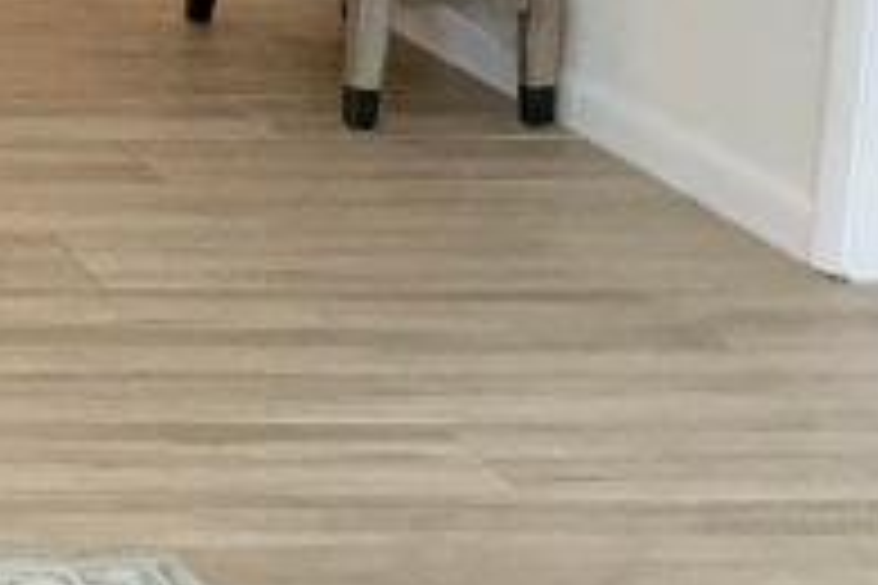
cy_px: -40
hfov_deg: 11.6
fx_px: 3853
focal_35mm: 158
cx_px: -887
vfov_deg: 8.6
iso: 200
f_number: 1.8
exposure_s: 1/60
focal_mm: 3
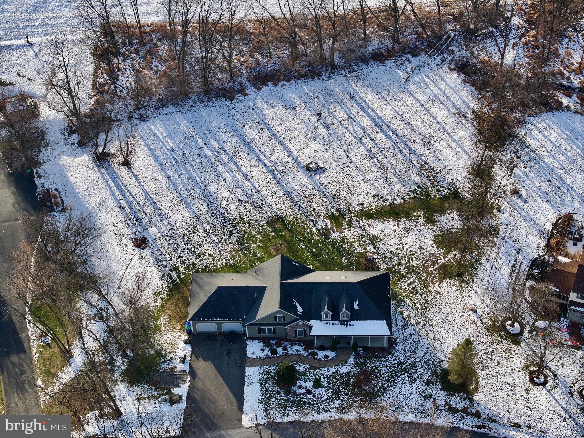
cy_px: 219
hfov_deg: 27.8
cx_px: 292
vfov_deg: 21.0
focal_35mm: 70
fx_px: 1181
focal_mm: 19.35
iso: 130
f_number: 2.8
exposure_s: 1/1000
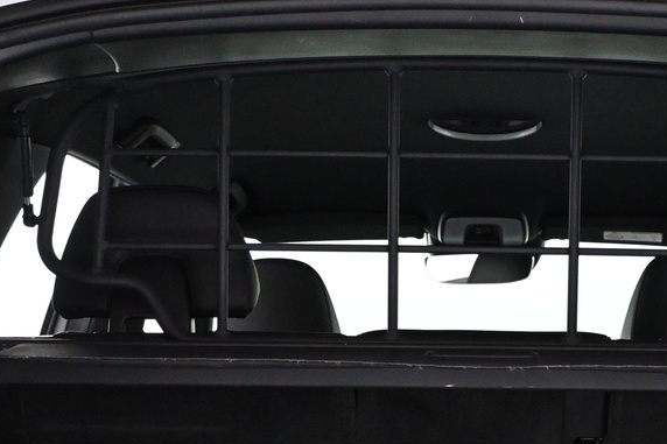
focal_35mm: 85
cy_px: 573
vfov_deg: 15.3
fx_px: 1574
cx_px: 489
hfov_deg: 23.7
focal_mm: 20
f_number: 3.8
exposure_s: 1/80
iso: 3200
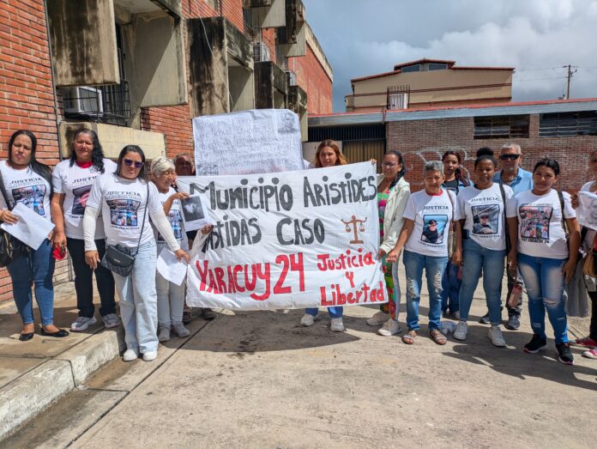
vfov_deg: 54.9
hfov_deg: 69.4
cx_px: 298
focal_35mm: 25
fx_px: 431
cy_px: 224
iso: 43
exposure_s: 1/3953
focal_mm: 5.43
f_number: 1.89
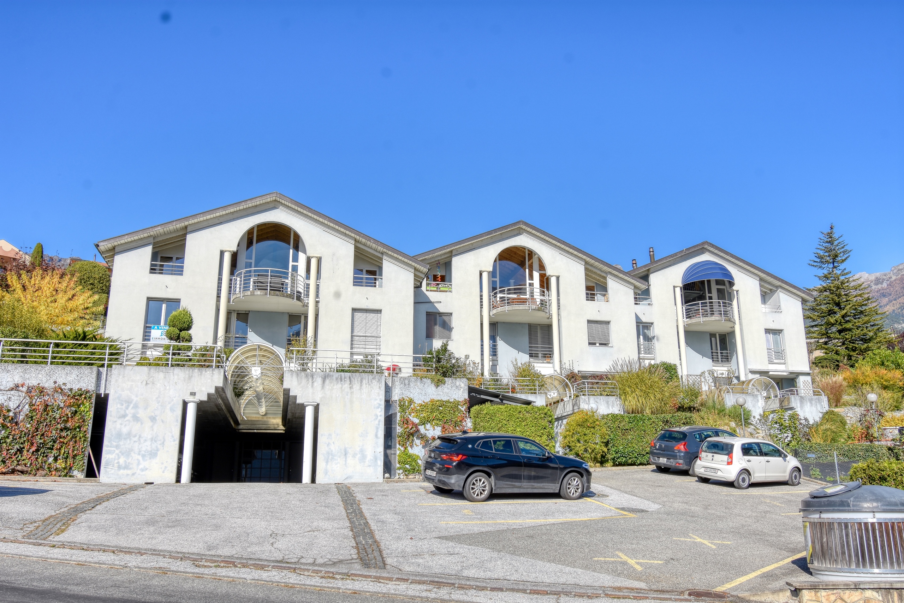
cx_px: 452
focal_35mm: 30
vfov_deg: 43.6
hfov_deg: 61.9
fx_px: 753
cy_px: 302
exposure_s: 1/500
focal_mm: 20
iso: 100
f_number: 11
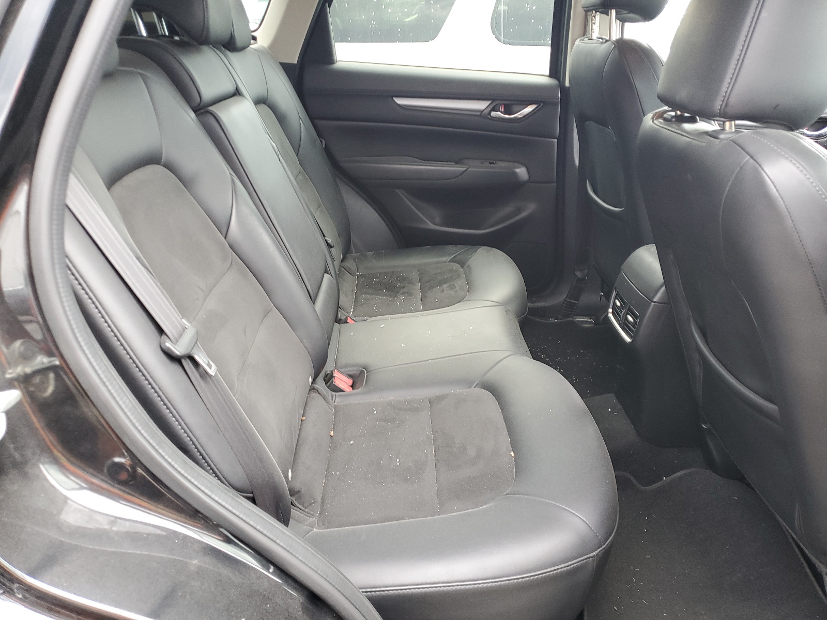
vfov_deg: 53.1
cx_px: 414
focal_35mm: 26
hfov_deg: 67.3
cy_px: 310
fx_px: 621
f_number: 1.5
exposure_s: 1/60.2
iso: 87
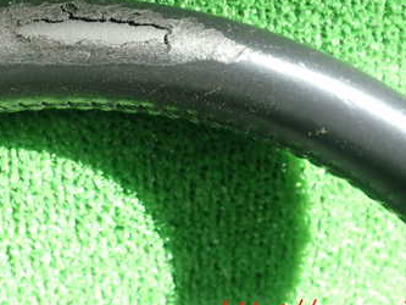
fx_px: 634
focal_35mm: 54
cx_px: 133
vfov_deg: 26.5
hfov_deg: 35.2
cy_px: 54
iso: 100
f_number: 2.3
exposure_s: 1/125
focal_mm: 5.5
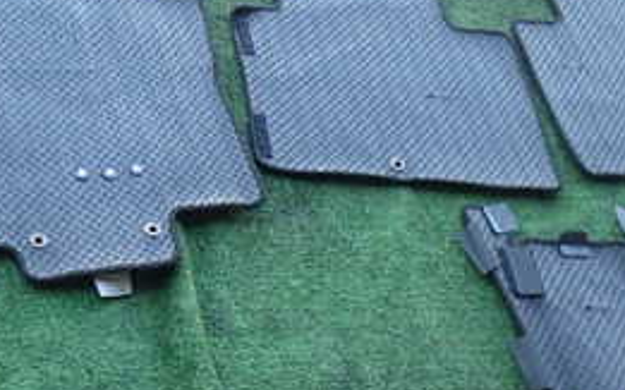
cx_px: 148
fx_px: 1243
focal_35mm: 73
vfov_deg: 17.7
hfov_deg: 27.8
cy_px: 100
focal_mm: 5.4
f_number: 2.3
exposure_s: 1/125
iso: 160
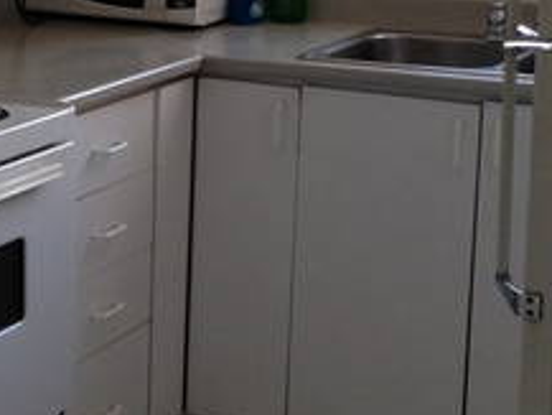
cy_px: 120
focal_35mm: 120
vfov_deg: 12.3
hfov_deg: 16.1
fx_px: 1915
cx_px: 13
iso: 64
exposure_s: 1/60
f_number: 2.4
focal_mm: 4.12
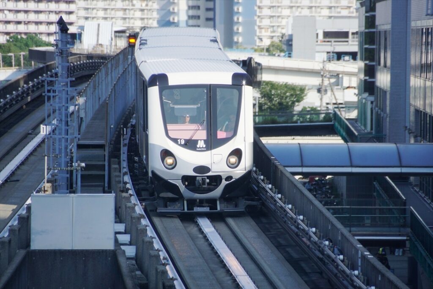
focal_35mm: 375
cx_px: 216
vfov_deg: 3.7
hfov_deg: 5.5
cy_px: 144
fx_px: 4513
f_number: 6.3
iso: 200
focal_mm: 250
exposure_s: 1/400
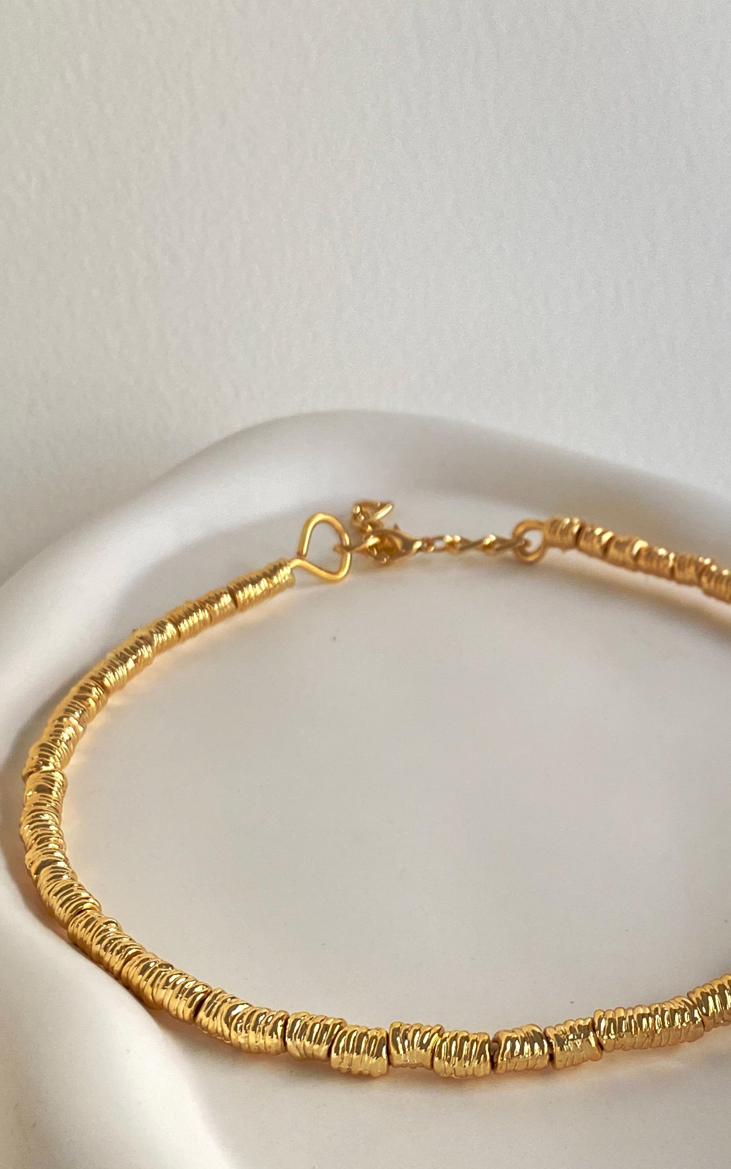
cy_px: 635
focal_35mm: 63
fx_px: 2008
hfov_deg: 20.6
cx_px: 489
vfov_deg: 32.5
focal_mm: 4.25
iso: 50
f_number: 1.8
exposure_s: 1/121
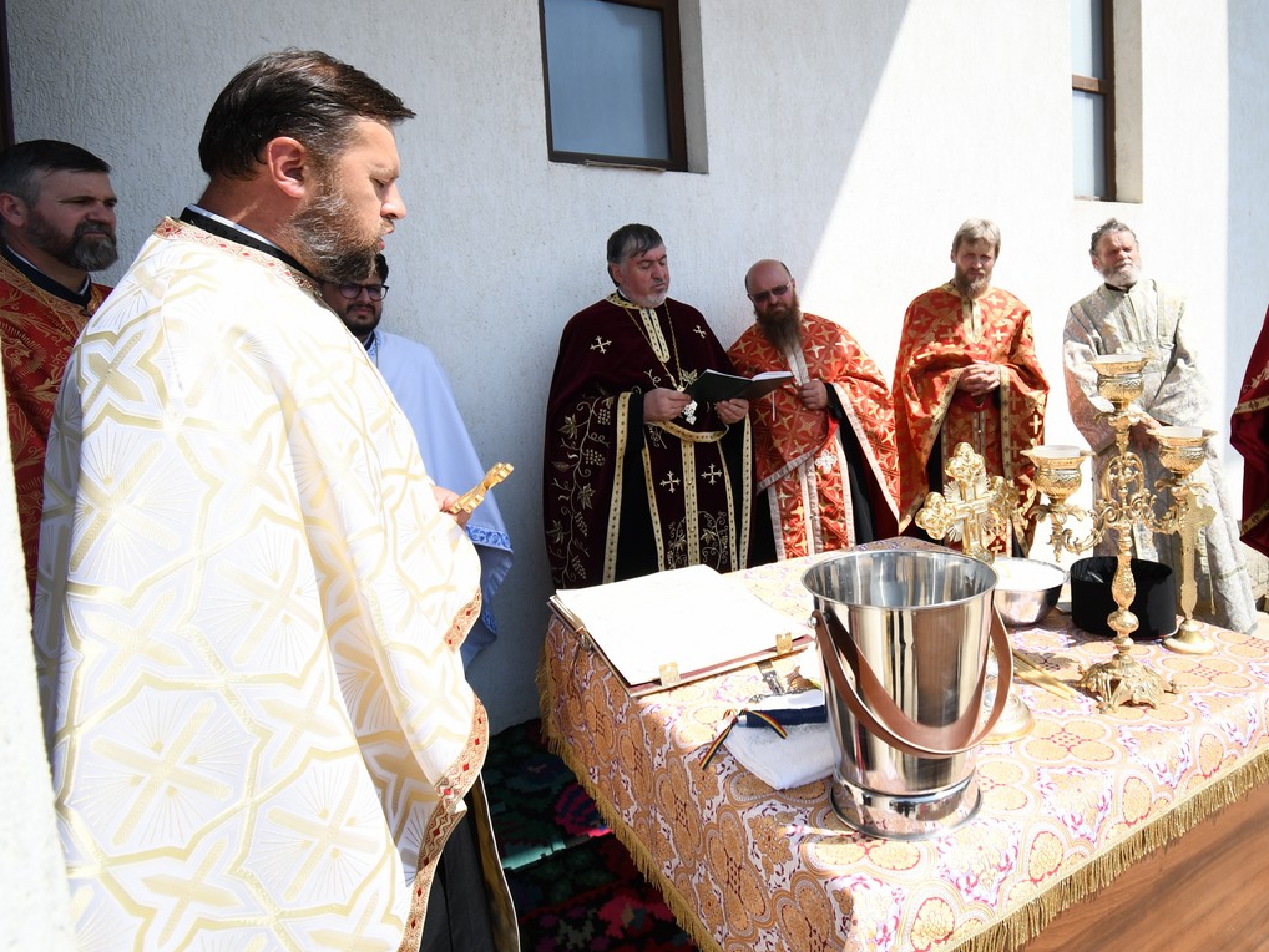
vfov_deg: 74.7
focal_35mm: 17
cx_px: 743
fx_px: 623
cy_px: 495
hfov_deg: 90.2
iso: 250
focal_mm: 10
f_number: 4.5
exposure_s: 1/1000
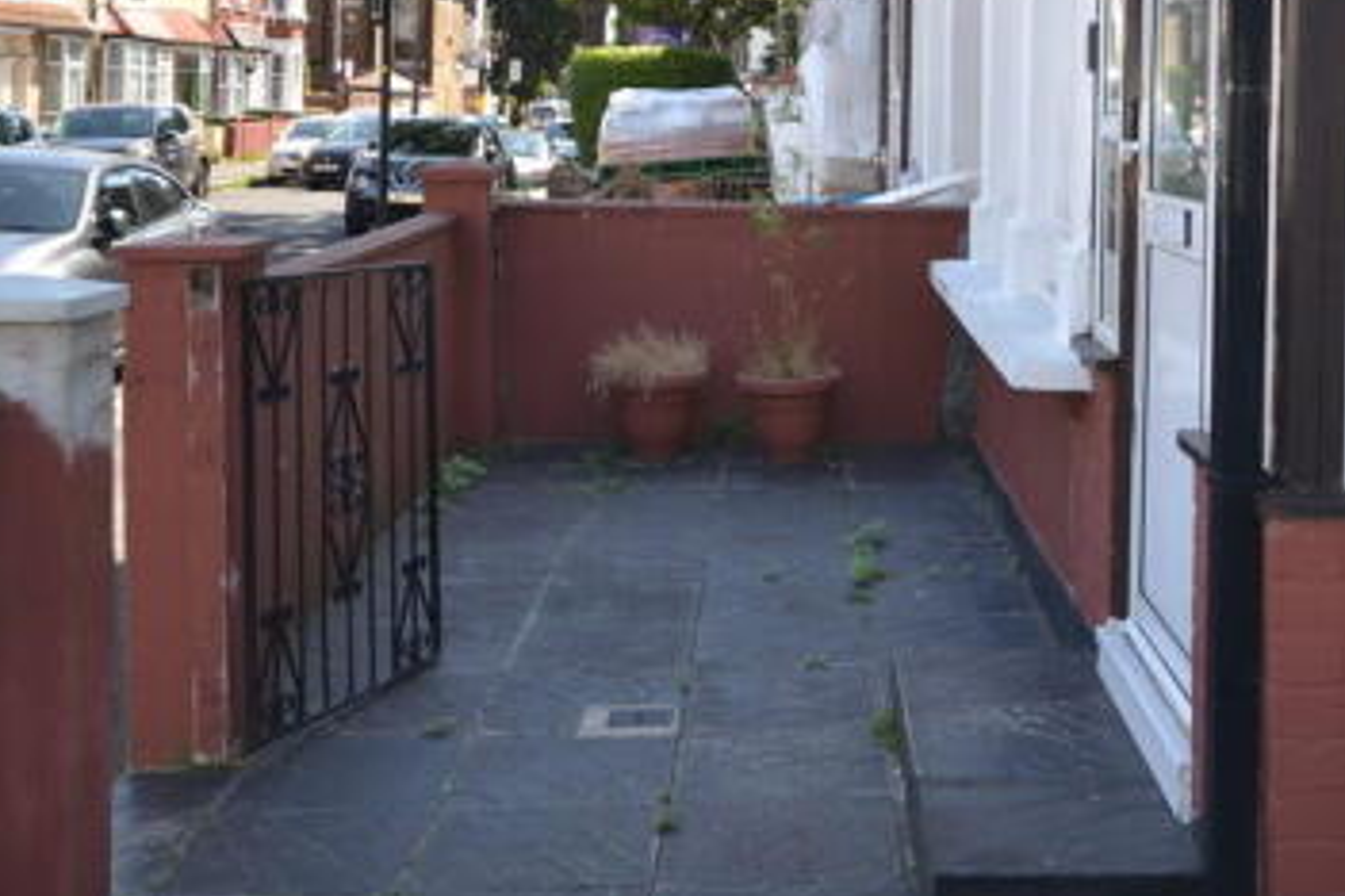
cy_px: 75
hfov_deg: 35.5
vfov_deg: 23.5
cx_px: 822
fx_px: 2092
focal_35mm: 56
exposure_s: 1/125
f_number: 5.6
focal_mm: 20
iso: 110
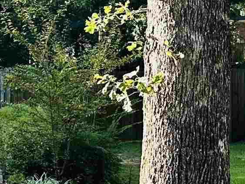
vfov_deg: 11.3
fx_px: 927
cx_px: -285
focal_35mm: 131
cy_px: 62
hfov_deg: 12.7
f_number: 1.78
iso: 80
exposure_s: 1/494
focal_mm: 6.86
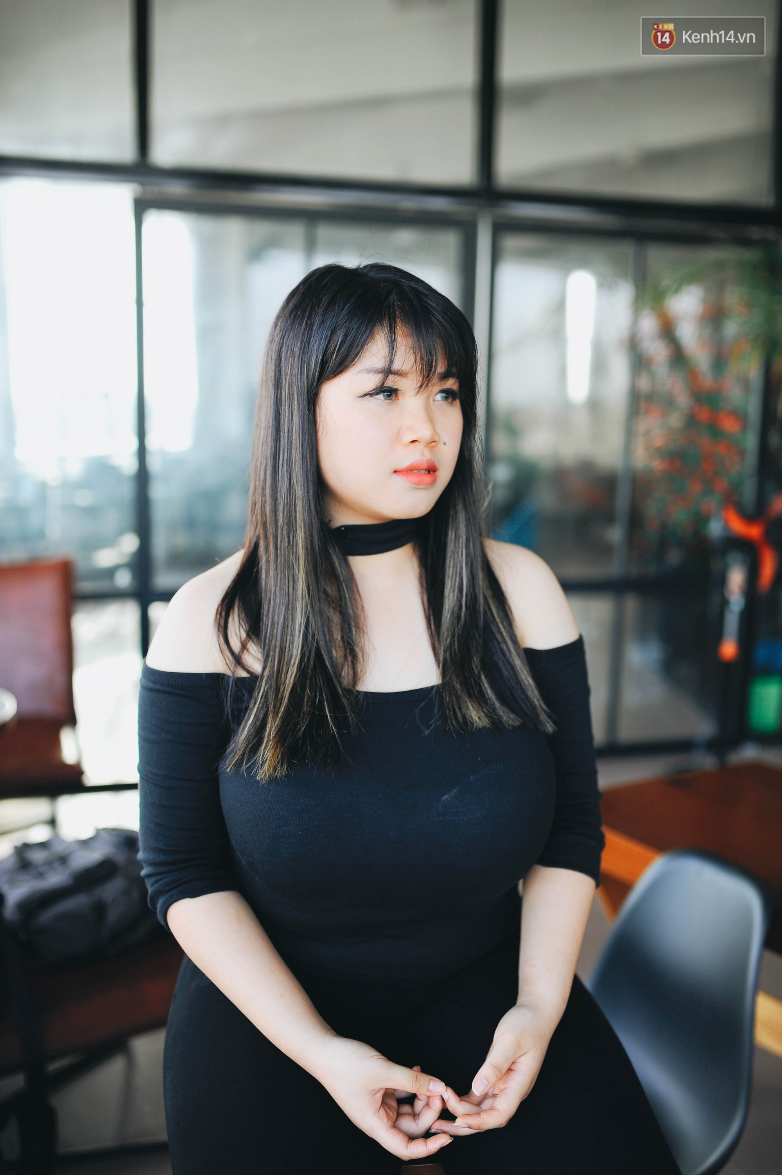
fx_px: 1142
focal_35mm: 35
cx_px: 391
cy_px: 588
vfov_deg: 54.5
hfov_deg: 37.8
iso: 200
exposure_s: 1/400
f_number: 2
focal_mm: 35
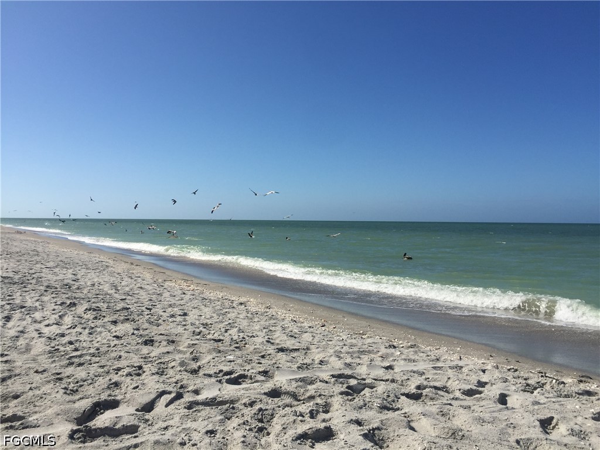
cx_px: 300
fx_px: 503
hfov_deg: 61.7
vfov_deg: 48.2
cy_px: 225
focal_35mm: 29
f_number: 2.2
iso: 32
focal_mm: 4.15
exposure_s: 1/3968
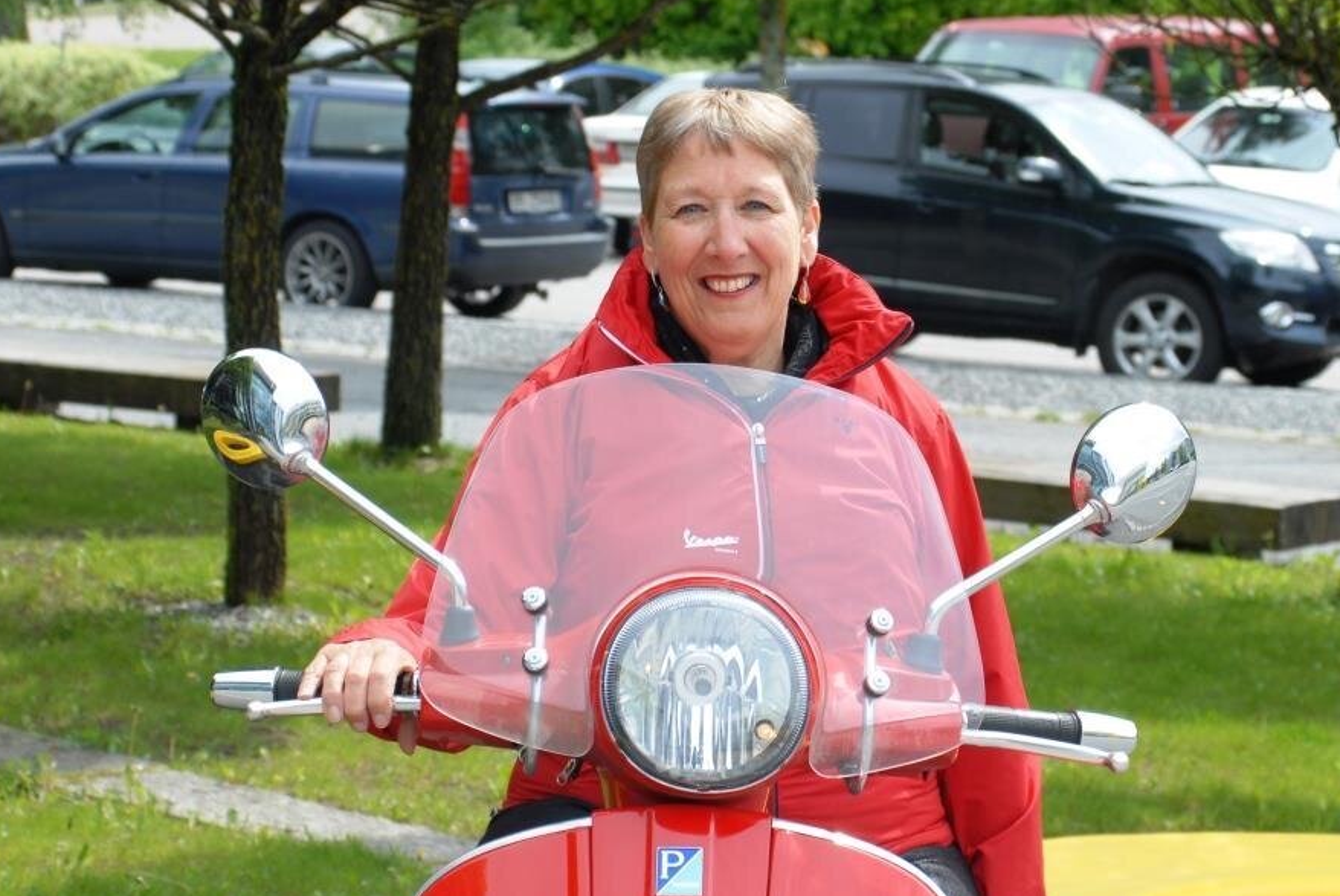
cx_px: 742
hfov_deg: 14.6
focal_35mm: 140
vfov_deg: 9.8
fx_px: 5215
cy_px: 388
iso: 200
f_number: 7.1
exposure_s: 1/180
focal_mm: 80
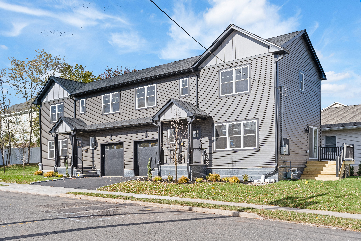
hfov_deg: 54.4
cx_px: 180
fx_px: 351
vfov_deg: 37.9
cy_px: 120
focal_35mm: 35
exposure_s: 1/400
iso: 800
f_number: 8
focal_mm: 35
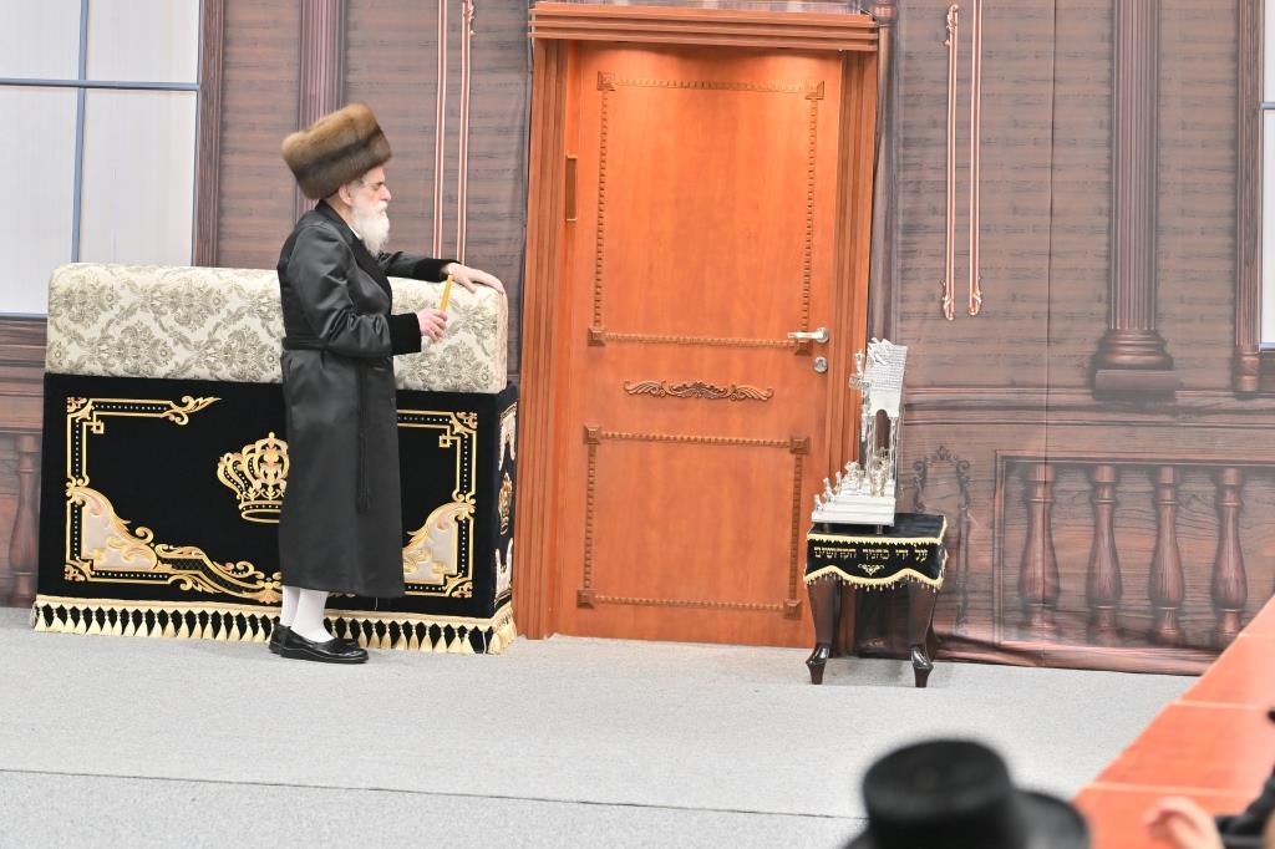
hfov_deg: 11.4
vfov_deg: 7.6
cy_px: 424
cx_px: 638
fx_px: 6373
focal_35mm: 180
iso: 320
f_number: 2.8
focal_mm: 120
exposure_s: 1/160
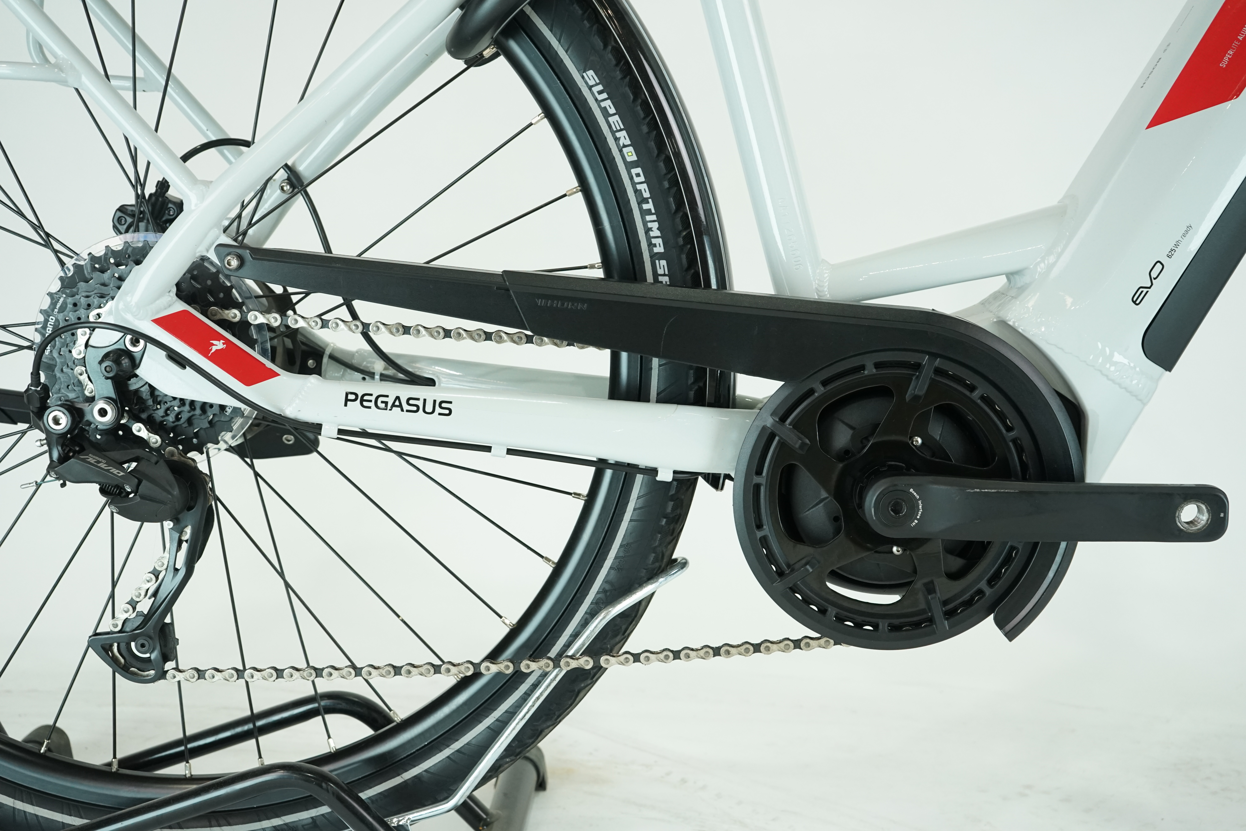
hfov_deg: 47.4
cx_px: 623
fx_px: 1419
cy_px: 416
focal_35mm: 41
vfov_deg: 32.6
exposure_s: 1/200
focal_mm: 41
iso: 1600
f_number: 5.6
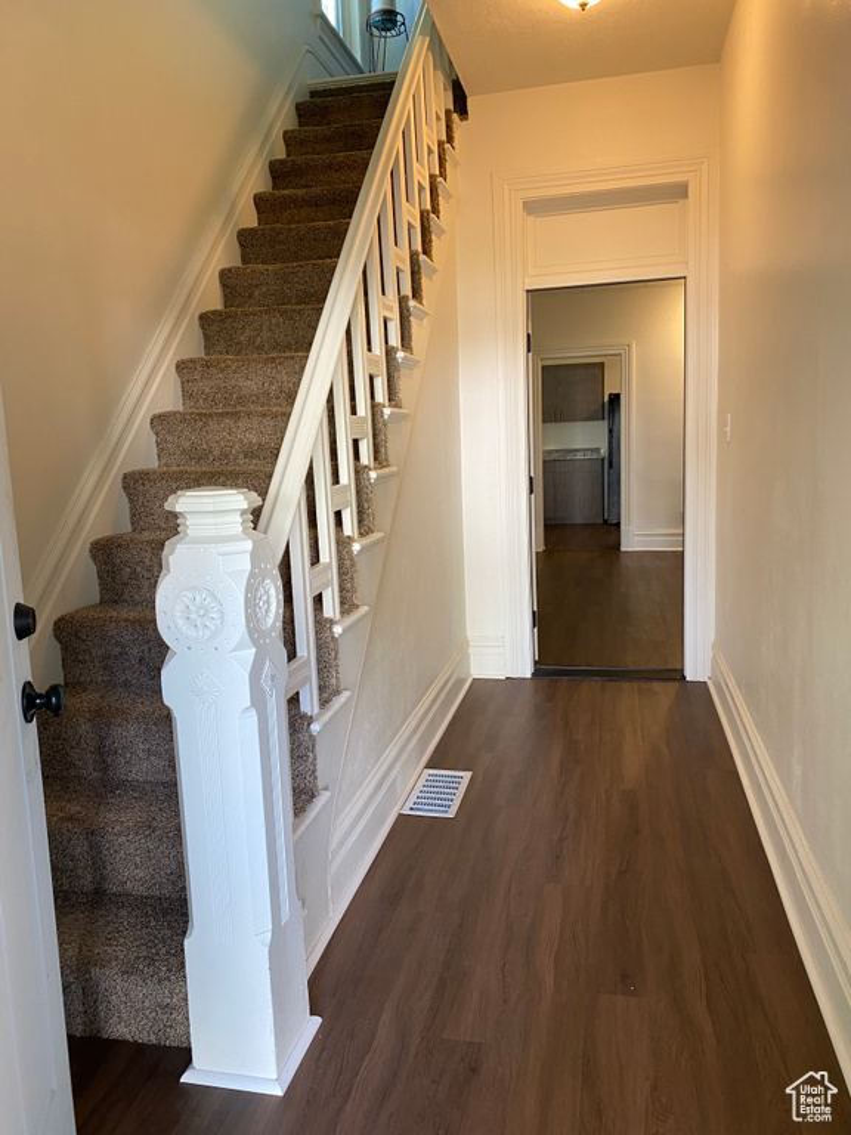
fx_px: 852
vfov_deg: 67.3
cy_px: 568
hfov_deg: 53.1
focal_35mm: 26
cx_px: 426
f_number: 1.8
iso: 80
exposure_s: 1/60
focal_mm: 4.2
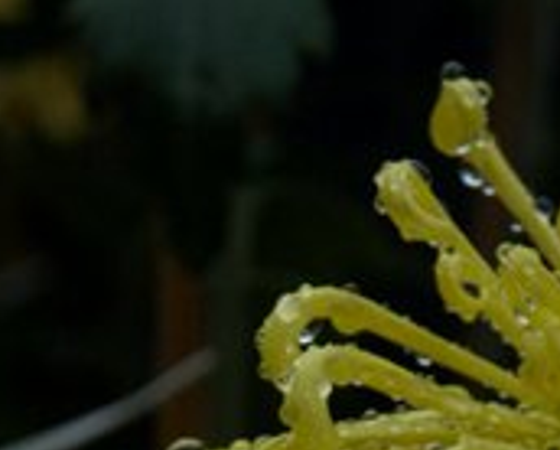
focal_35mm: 444
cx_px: 632
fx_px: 7367
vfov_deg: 3.4
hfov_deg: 4.3
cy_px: 1135
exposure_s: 1/60
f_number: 11
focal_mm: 68
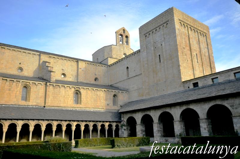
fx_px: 200
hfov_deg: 62.0
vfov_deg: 43.5
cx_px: 120
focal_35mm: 30
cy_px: 80
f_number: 7.1
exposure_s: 1/200
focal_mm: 20
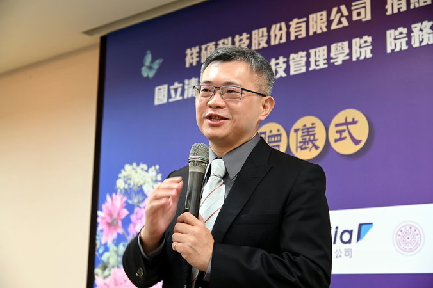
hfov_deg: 34.5
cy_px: 144
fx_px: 697
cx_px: 216
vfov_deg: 23.4
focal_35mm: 58
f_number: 4.5
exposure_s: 1/80
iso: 1600
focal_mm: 58
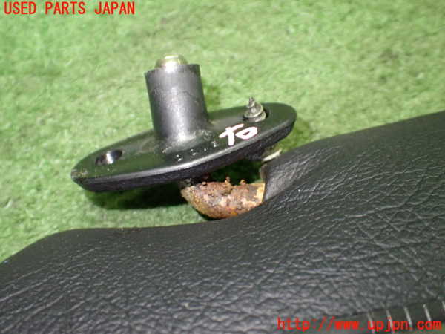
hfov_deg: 49.0
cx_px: 222
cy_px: 167
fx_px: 489
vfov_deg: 37.7
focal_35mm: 38
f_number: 2.7
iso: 800
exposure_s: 1/60
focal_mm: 6.83
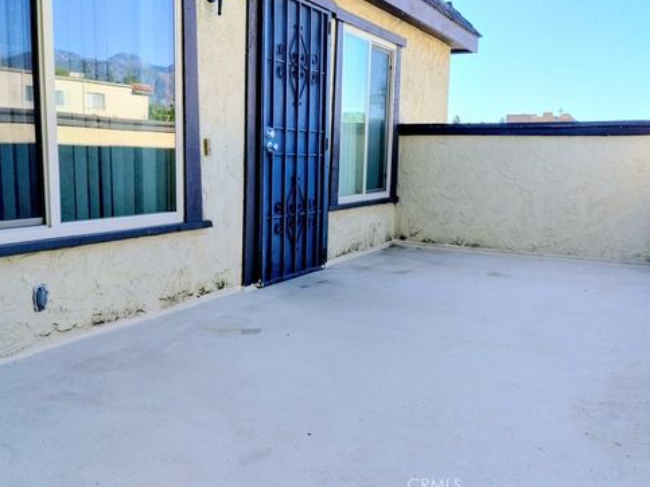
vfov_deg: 48.2
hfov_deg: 61.7
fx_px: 544
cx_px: 331
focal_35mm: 29
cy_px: 241
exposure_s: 1/405
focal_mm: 4.27
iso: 100
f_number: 1.8
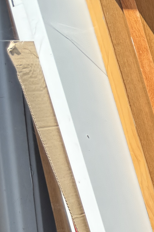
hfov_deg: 9.0
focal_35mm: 111
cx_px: 513
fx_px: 713
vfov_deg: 17.8
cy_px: 255
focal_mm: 6.76
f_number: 1.78
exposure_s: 1/1193
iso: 80
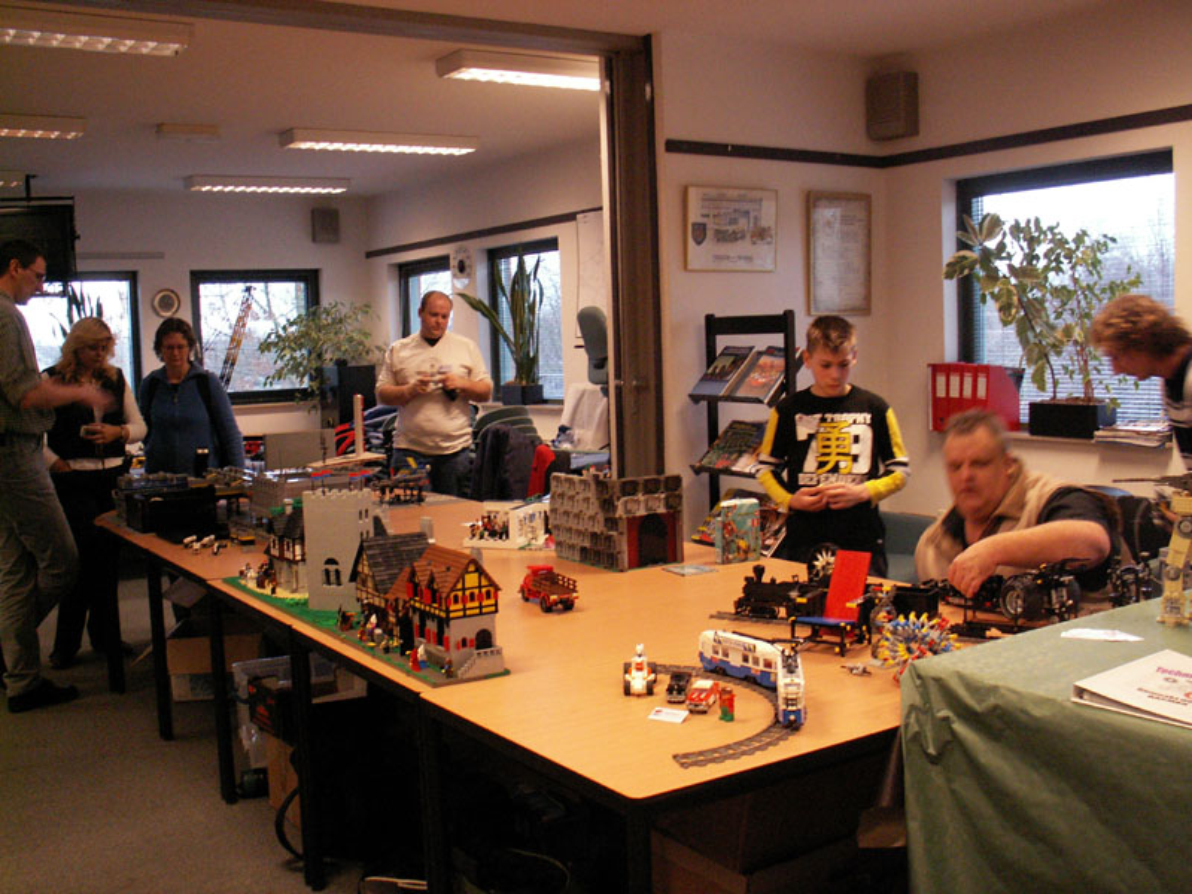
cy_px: 447
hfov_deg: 52.6
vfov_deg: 40.7
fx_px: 1205
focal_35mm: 35
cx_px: 596
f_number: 2.8
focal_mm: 5.86
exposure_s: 1/15
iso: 160
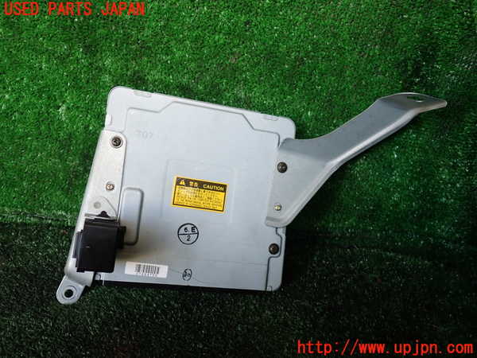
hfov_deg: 60.0
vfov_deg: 46.8
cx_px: 238
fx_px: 413
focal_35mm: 30
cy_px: 179
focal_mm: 5.4
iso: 125
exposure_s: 1/60
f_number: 2.3
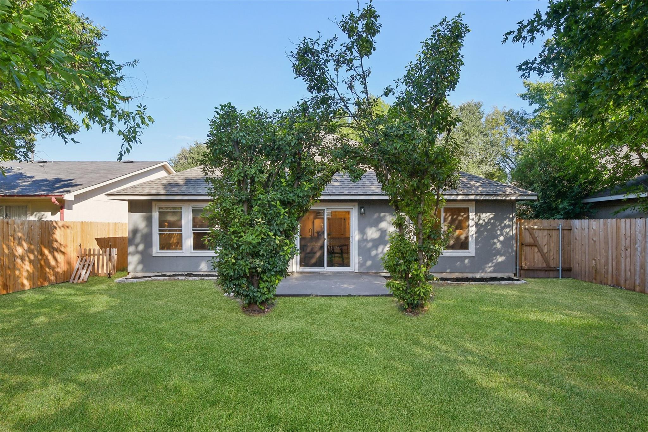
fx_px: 351
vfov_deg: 63.2
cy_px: 216
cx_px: 324
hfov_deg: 85.4
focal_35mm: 20
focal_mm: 13
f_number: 8
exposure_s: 1/320
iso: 400
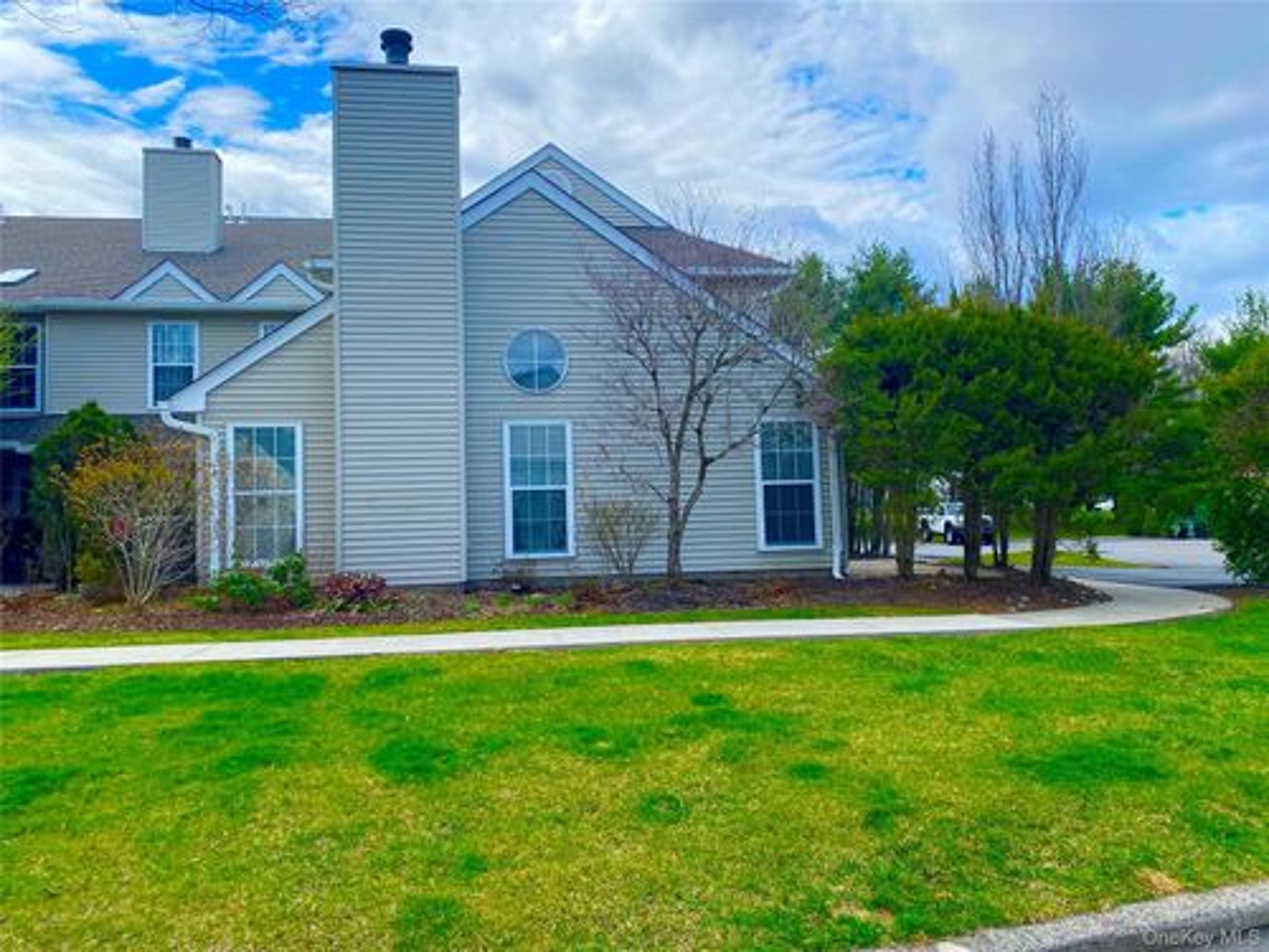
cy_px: 476
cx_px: 634
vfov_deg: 53.1
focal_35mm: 26
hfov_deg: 67.3
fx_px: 953
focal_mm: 4.25
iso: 32
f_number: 1.8
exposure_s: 1/2141
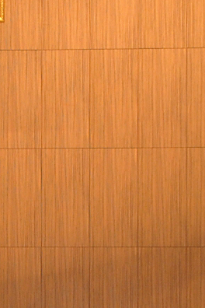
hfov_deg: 6.4
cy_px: 225
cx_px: -86
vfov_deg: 9.7
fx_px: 1802
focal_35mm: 211
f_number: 5
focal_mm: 26
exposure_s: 1/60
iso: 250
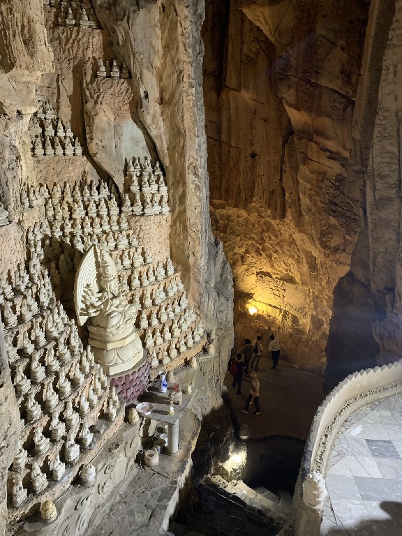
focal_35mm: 26
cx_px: 201
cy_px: 268
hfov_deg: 53.1
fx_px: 403
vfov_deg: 67.3
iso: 400
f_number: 1.8
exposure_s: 1/33
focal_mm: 4.25
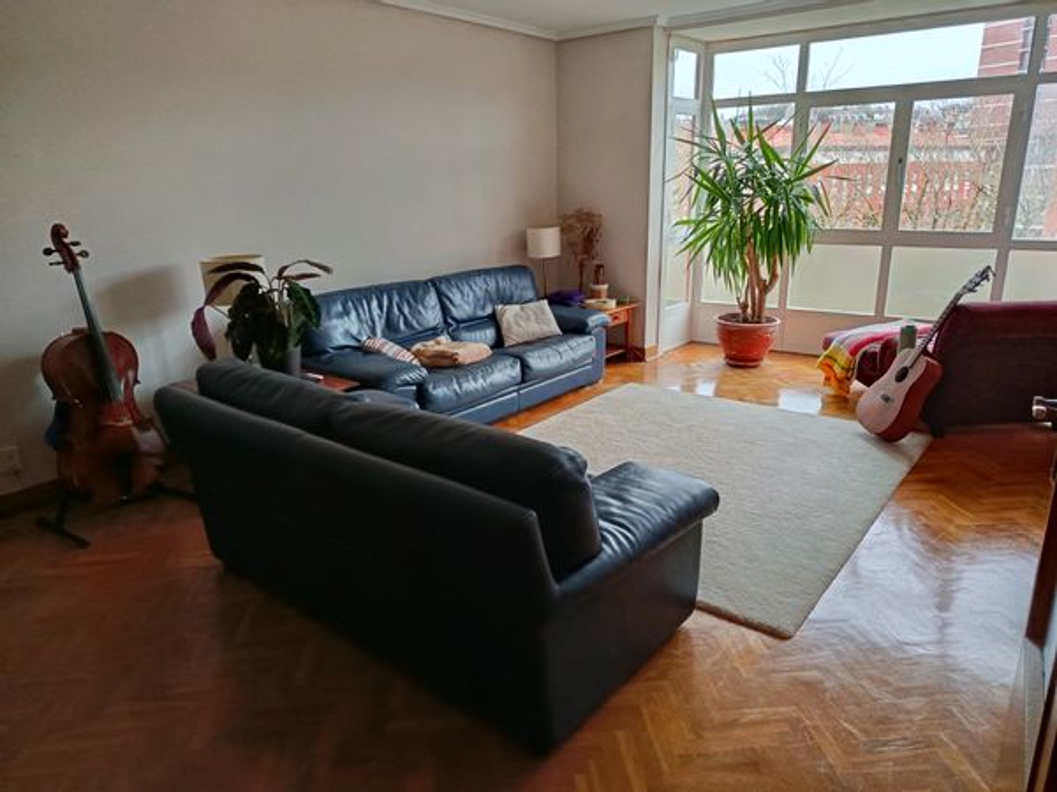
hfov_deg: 71.6
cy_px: 396
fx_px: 733
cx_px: 528
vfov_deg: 56.8
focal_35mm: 24
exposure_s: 1/100
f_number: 1.7
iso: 860
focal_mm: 5.24
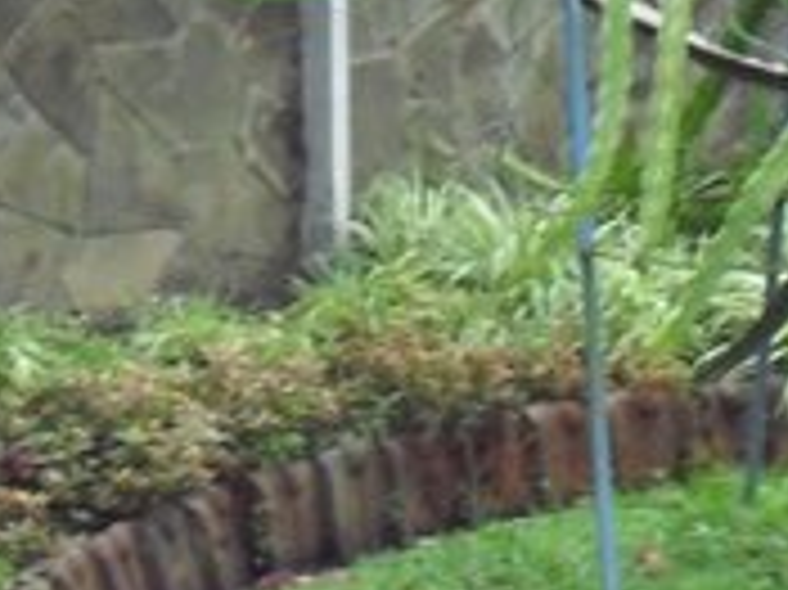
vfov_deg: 8.5
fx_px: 3958
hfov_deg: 11.4
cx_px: 549
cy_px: -32
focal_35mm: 174
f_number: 2.8
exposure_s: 1/80
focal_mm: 6.2
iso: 200
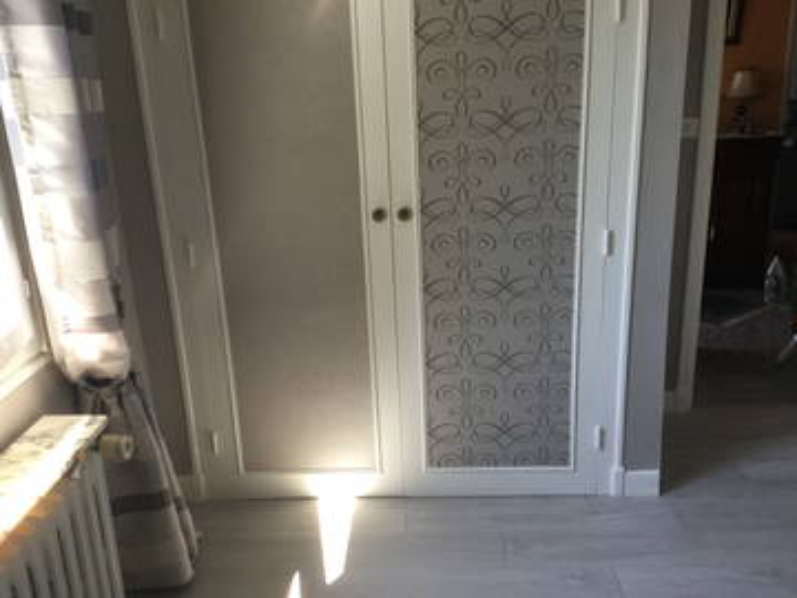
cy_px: 299
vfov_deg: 45.4
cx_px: 398
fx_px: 714
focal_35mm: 31
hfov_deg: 58.4
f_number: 2.4
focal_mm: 3.3
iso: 25
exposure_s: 1/33
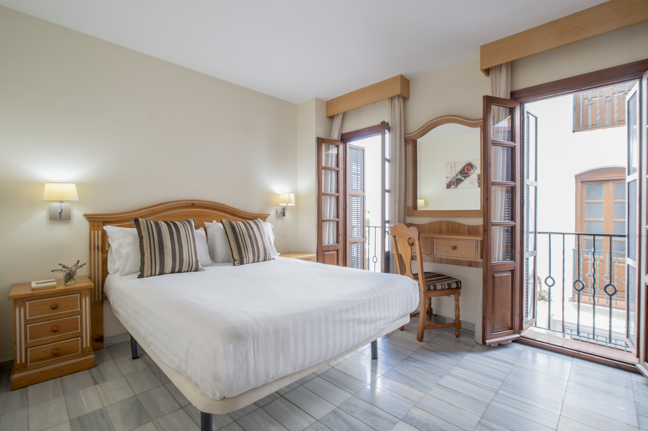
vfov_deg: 73.7
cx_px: 324
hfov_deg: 96.8
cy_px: 216
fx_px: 288
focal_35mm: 16
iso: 100
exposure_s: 1/2
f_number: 11
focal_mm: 16
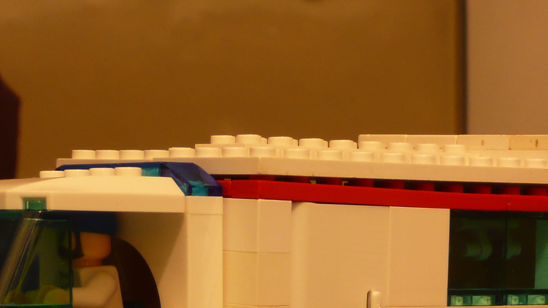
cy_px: 341
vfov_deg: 8.6
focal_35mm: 140
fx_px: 2034
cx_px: 565
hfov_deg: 15.0
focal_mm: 8.2
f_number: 4.2
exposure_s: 2
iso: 100
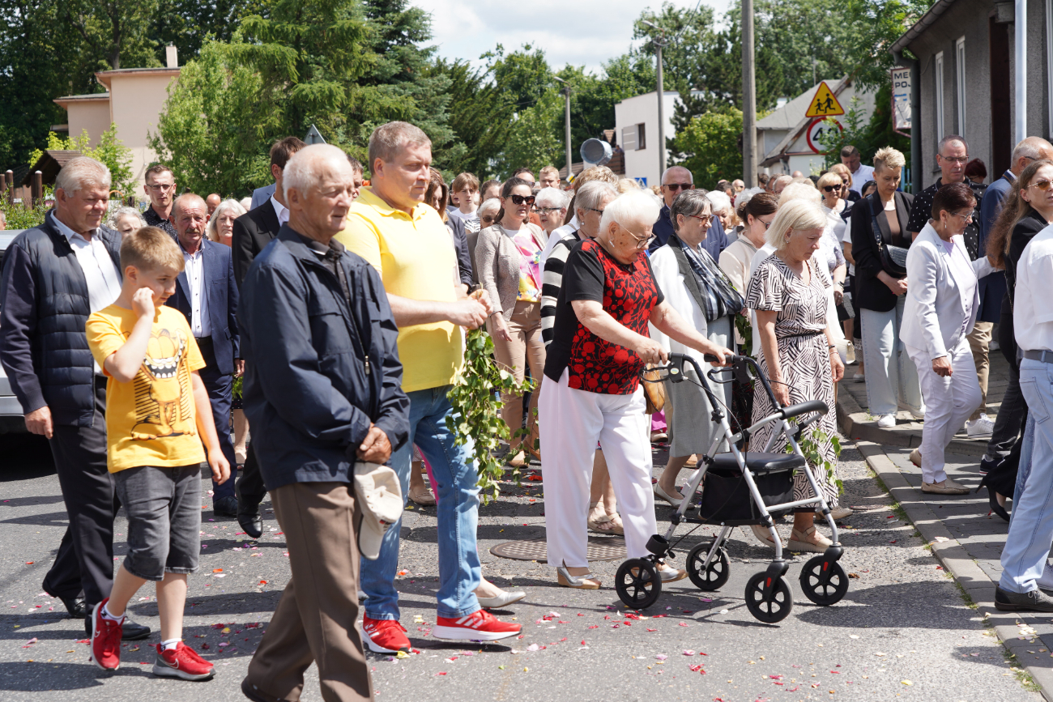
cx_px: 526
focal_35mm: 64
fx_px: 1872
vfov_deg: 21.2
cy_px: 351
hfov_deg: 31.4
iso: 100
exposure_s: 1/250
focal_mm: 64
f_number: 6.3
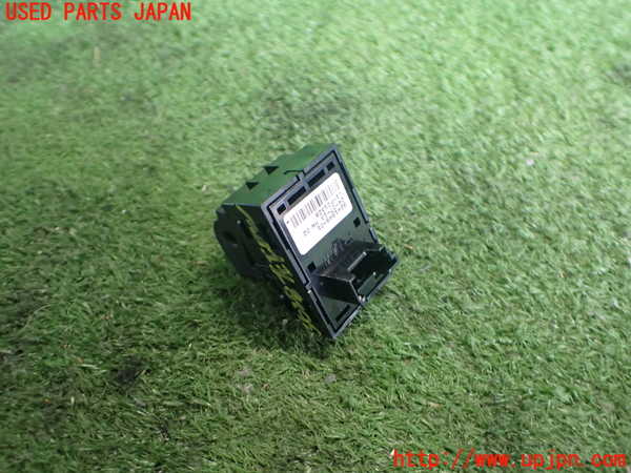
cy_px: 236
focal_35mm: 30
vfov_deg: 46.8
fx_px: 547
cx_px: 316
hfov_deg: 60.0
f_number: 2.3
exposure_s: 1/60
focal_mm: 5.4
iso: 800
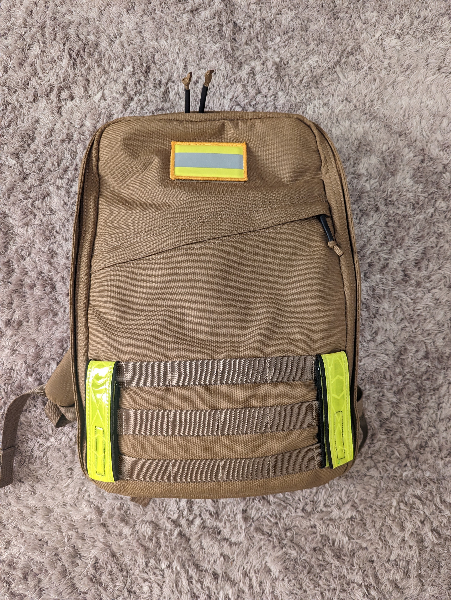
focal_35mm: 24
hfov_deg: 56.9
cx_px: 226
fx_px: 416
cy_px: 300
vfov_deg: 71.5
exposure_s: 1/23.8
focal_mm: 6.81
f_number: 1.85
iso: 119
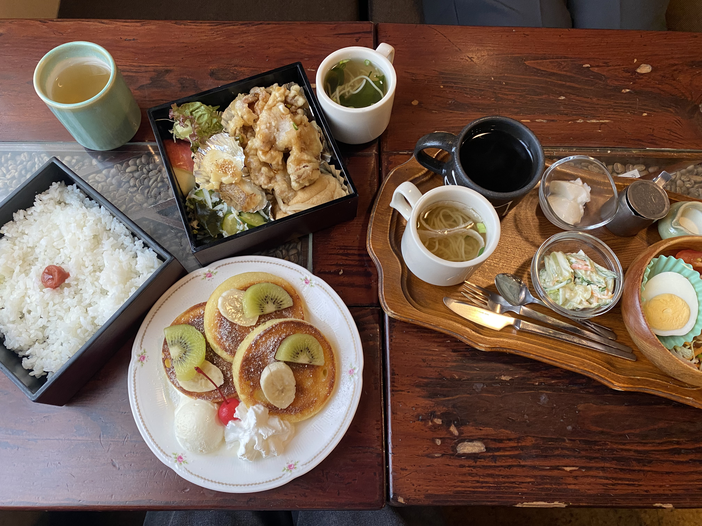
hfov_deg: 67.3
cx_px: 351
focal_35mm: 26
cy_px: 263
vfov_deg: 53.1
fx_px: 527
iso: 160
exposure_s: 1/60
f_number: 1.8
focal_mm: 4.25
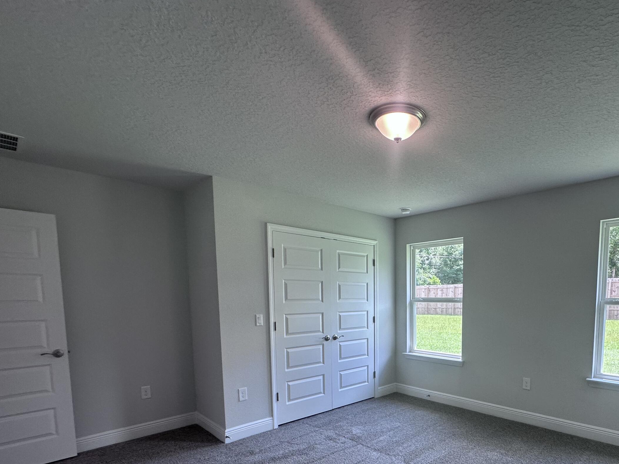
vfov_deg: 63.3
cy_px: 329
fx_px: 358
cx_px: 399
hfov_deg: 79.7
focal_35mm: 20
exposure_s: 1/120
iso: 80
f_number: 2.2
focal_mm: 2.22
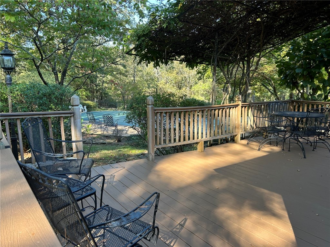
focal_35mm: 26
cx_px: 165
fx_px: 248
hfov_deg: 67.3
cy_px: 124
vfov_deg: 53.1
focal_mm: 5.7
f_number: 1.5
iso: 40
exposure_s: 1/235
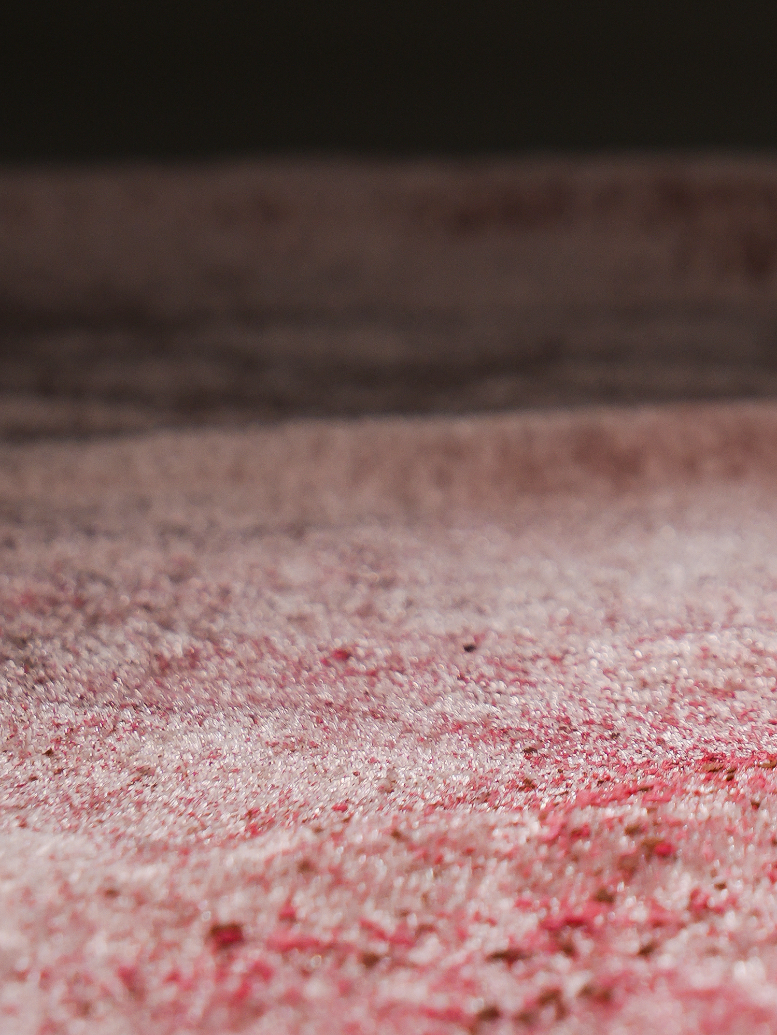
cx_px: 1088
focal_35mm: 185
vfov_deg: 10.5
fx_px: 5536
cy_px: -238
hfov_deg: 7.9
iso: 125
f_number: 11
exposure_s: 1/125
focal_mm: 56
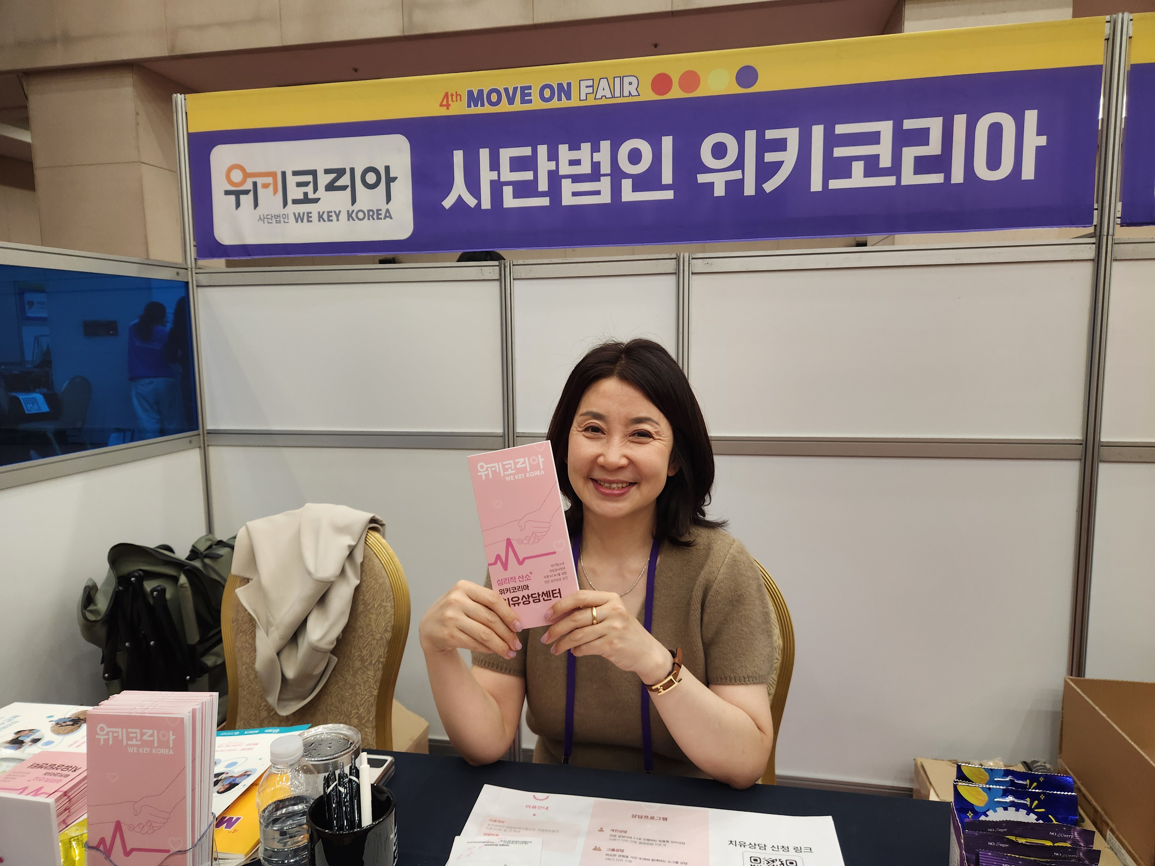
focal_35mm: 23
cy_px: 433
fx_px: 767
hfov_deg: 73.9
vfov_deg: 58.9
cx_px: 578
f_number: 1.8
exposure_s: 1/120
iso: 160
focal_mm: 5.4
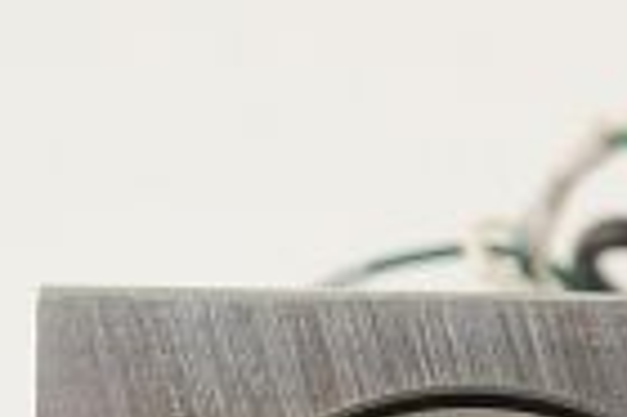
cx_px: 439
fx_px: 3740
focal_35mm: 215
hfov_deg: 9.6
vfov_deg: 6.2
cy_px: 747
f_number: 11
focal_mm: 50
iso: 1600
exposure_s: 1/125
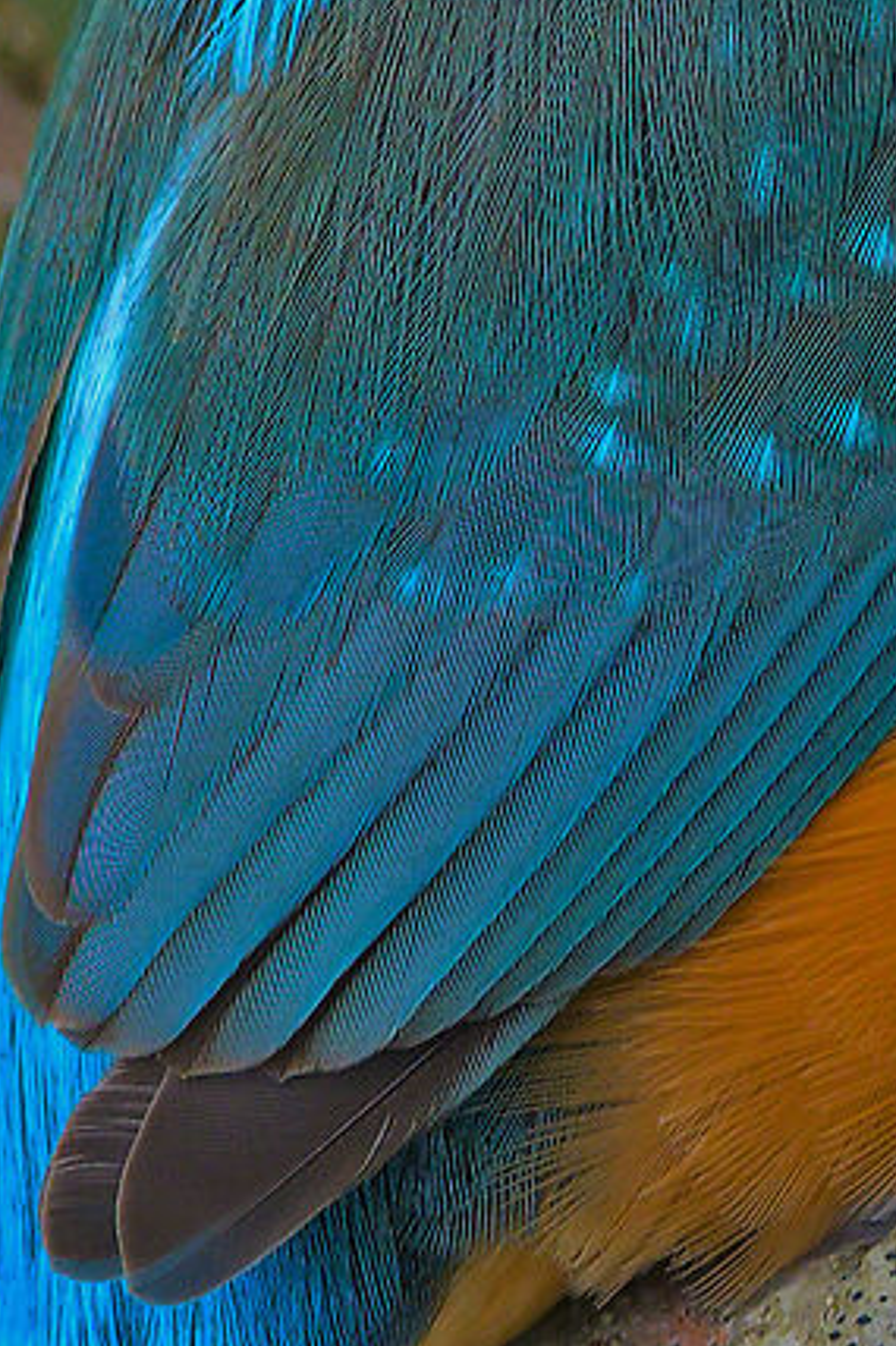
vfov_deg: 0.9
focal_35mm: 2353
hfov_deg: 0.6
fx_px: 87910
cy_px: 269
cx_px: 1286
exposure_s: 1/320
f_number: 11
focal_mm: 420
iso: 1600
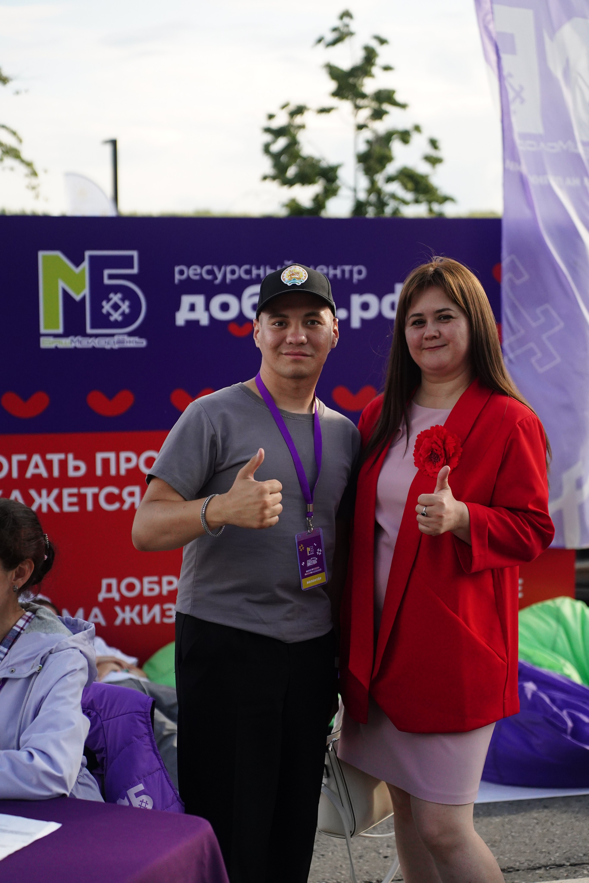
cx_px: 294
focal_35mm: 61
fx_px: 1497
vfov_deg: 32.9
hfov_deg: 22.3
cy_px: 442
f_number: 2.8
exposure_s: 1/3200
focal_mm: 61
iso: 2500
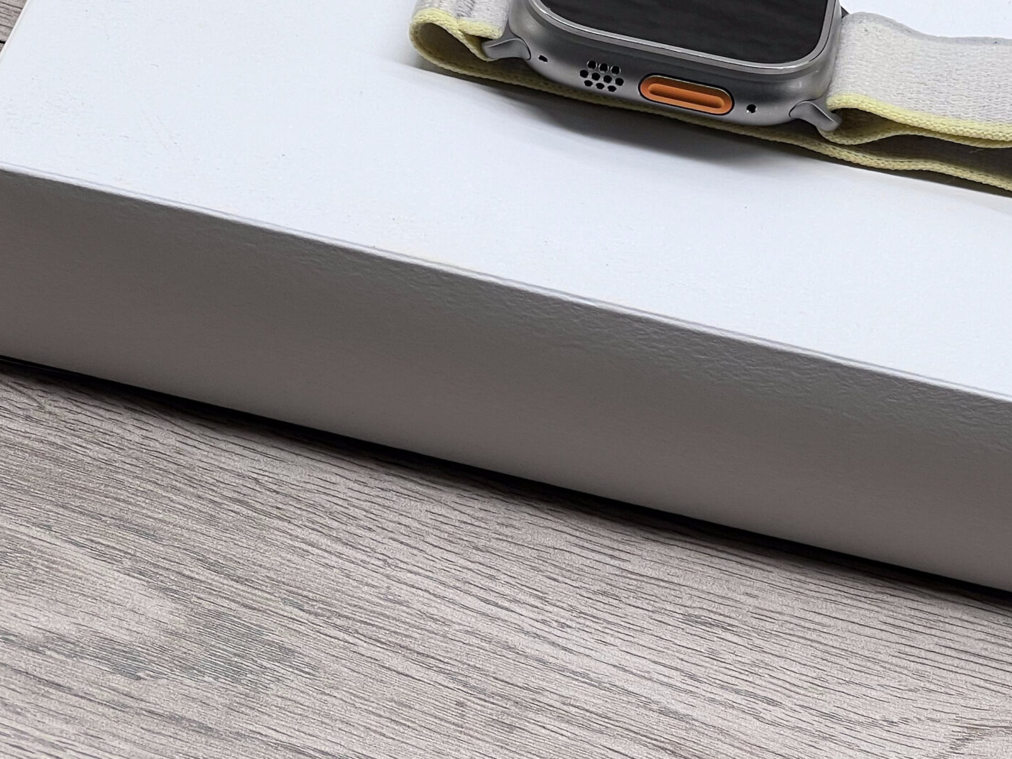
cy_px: 207
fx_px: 4093
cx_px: 709
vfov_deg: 10.6
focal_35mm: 140
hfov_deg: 14.1
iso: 40
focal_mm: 9
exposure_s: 1/100
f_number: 2.8
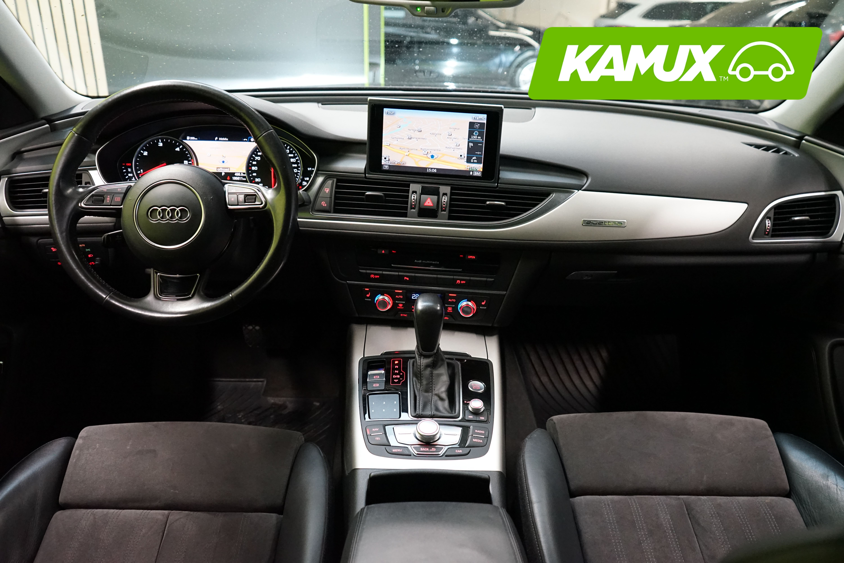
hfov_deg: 65.5
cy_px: 282
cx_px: 422
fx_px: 656
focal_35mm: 28
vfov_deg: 46.4
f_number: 4.5
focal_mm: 28
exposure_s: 1/30
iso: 5000
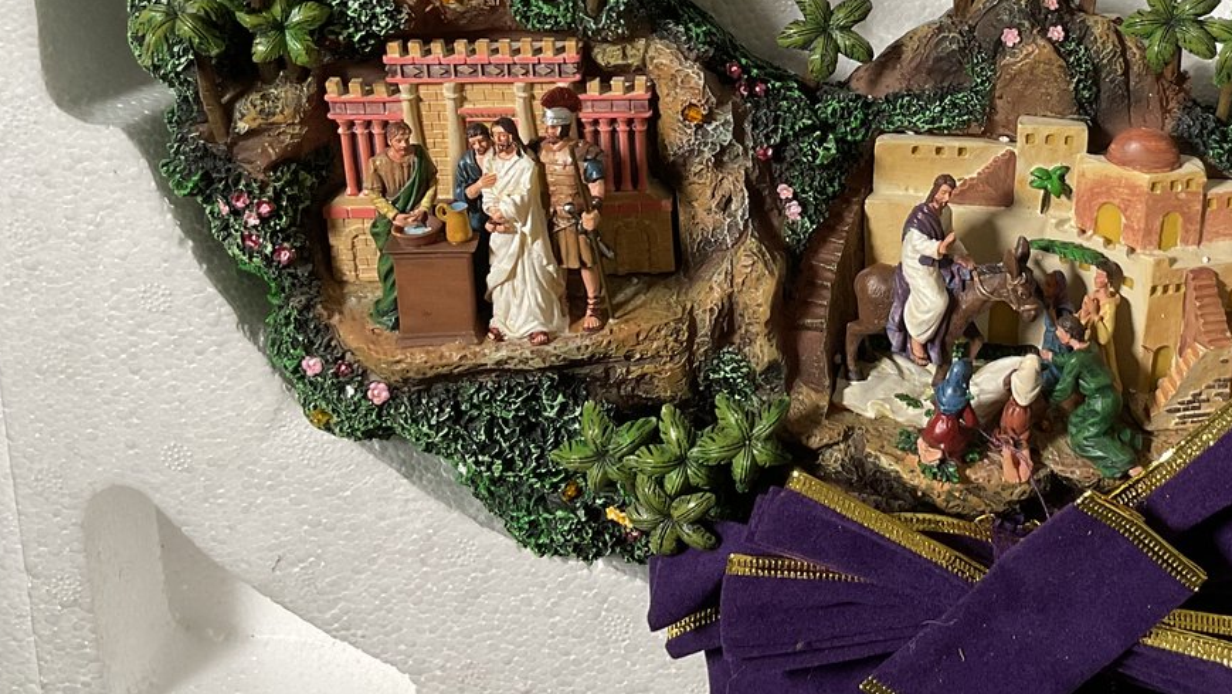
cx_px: 949
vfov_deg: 21.4
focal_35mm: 55
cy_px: 93
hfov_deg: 36.8
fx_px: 1797
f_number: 1.8
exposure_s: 1/60
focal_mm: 3
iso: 50
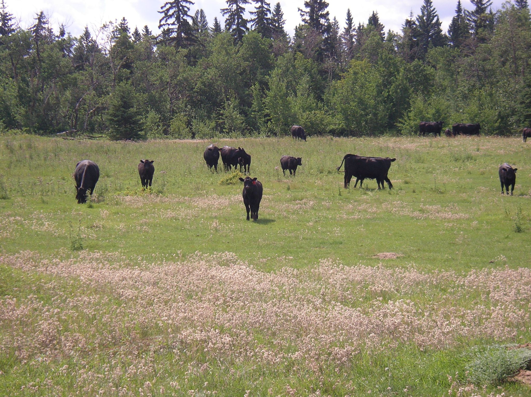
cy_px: 198
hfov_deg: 18.9
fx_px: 1594
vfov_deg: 14.2
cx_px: 266
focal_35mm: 104
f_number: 3.9
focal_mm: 16
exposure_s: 1/500
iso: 50
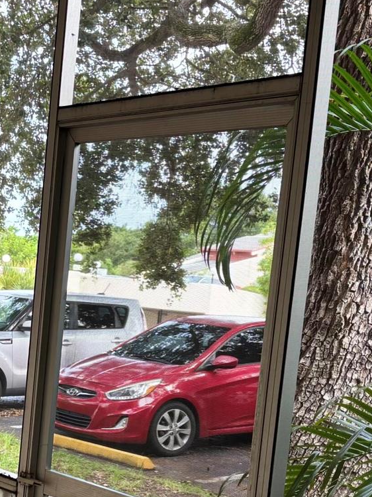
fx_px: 1018
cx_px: 62
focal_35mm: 71
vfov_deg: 27.0
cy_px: 374
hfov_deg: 20.4
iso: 50
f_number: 1.6
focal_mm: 5.96
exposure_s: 1/121
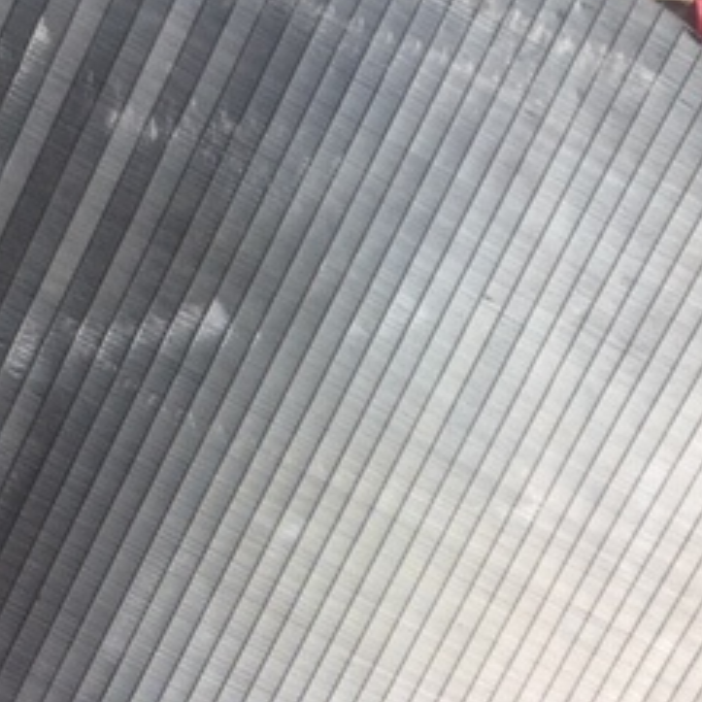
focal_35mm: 68
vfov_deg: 25.1
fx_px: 1560
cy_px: 518
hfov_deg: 25.2
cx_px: 218
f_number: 2.2
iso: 25
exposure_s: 1/50
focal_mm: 4.15
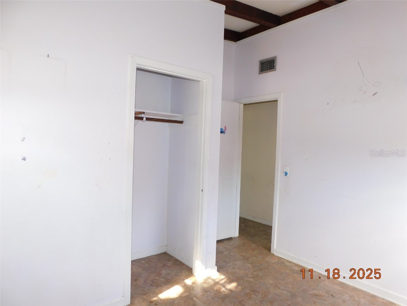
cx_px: 204
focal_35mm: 23
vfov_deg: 58.9
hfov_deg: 73.9
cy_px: 153
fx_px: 270
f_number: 3
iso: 200
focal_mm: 4
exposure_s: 1/30
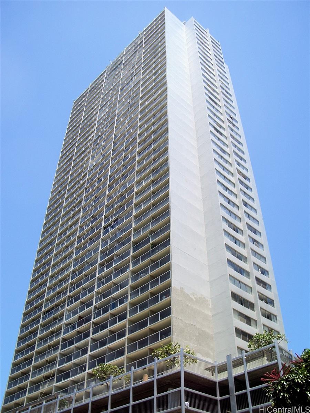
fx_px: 418
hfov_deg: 40.7
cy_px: 206
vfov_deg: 52.6
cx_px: 155
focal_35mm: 35
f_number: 4.3
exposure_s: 1/250
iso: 50
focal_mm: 5.8
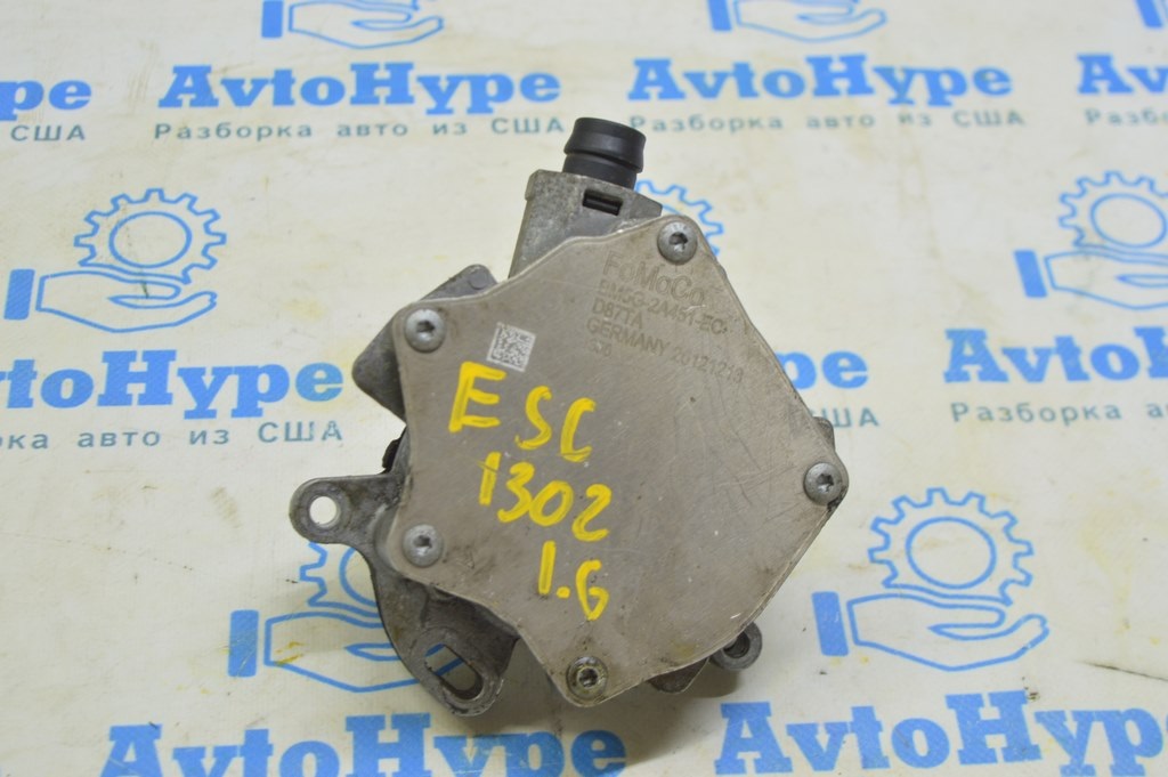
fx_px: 2042
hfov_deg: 31.9
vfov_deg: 21.5
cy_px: 388
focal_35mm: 63
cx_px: 584
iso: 400
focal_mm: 42
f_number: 5.6
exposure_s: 1/20
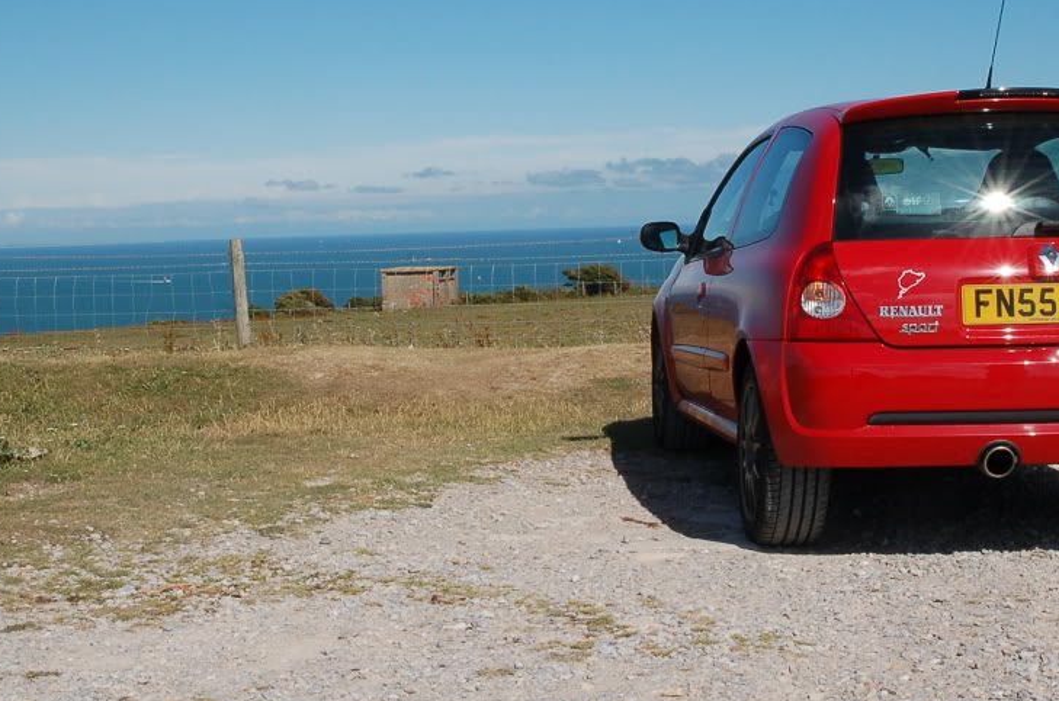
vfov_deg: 22.8
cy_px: 256
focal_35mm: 59
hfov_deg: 34.0
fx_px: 1732
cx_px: 559
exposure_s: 1/200
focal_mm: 28
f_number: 22
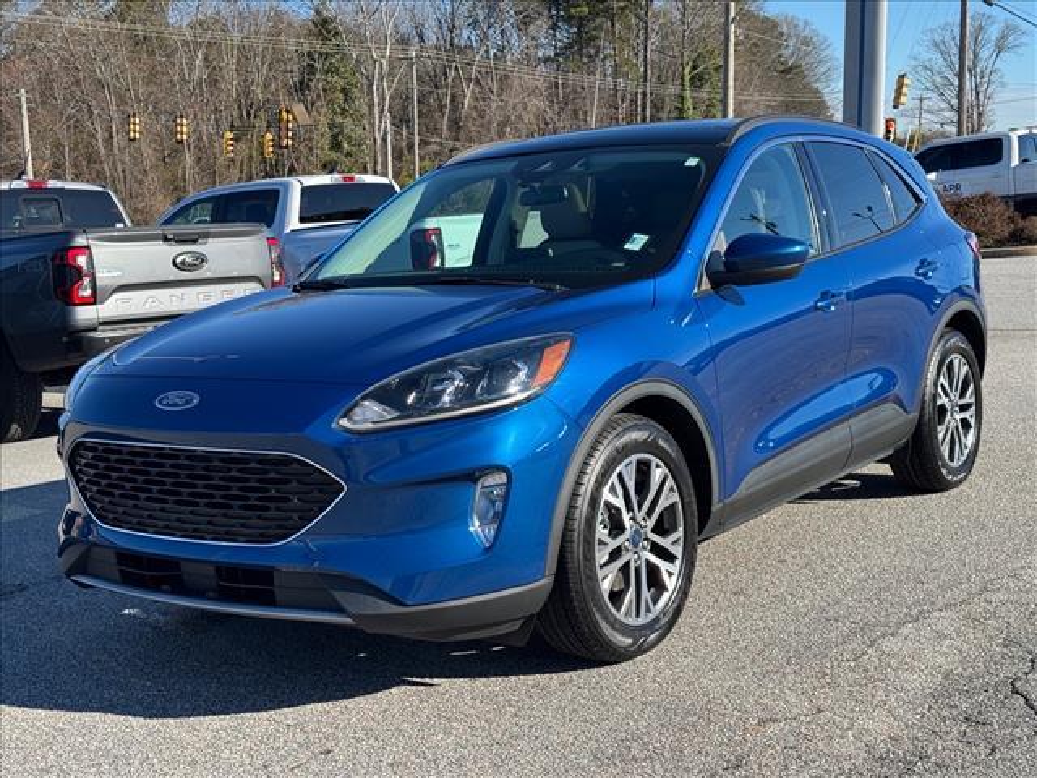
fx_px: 1438
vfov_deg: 30.3
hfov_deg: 39.7
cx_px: 518
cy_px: 389
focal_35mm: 48
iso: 64
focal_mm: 6.76
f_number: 1.78
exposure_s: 1/1984
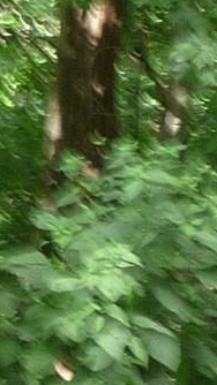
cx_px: -412
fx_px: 1912
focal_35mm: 187
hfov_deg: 6.0
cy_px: -116
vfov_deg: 11.2
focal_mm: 4.7
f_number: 3.3
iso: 125
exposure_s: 1/30
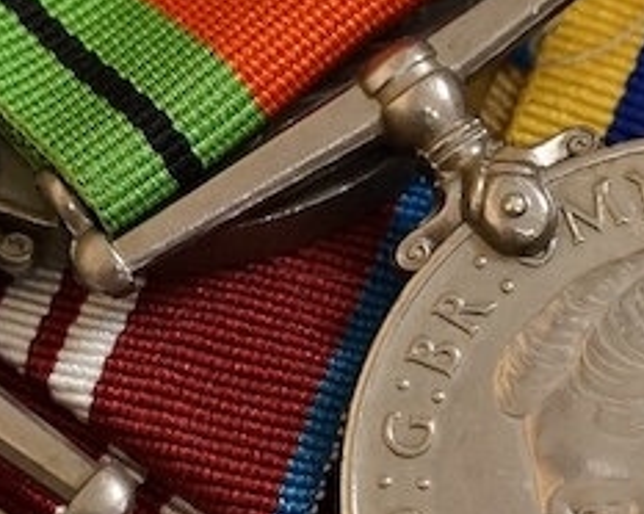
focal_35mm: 204
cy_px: 55
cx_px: 394
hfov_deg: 9.5
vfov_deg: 7.6
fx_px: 3885
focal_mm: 30
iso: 2500
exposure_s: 1/80
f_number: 11
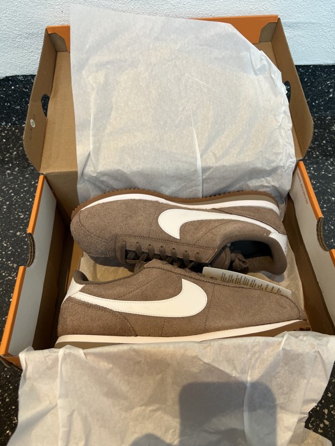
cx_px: 168
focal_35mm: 26
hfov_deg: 53.0
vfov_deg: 67.3
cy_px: 223
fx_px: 336
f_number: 1.5
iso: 125
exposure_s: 1/50
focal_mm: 5.7
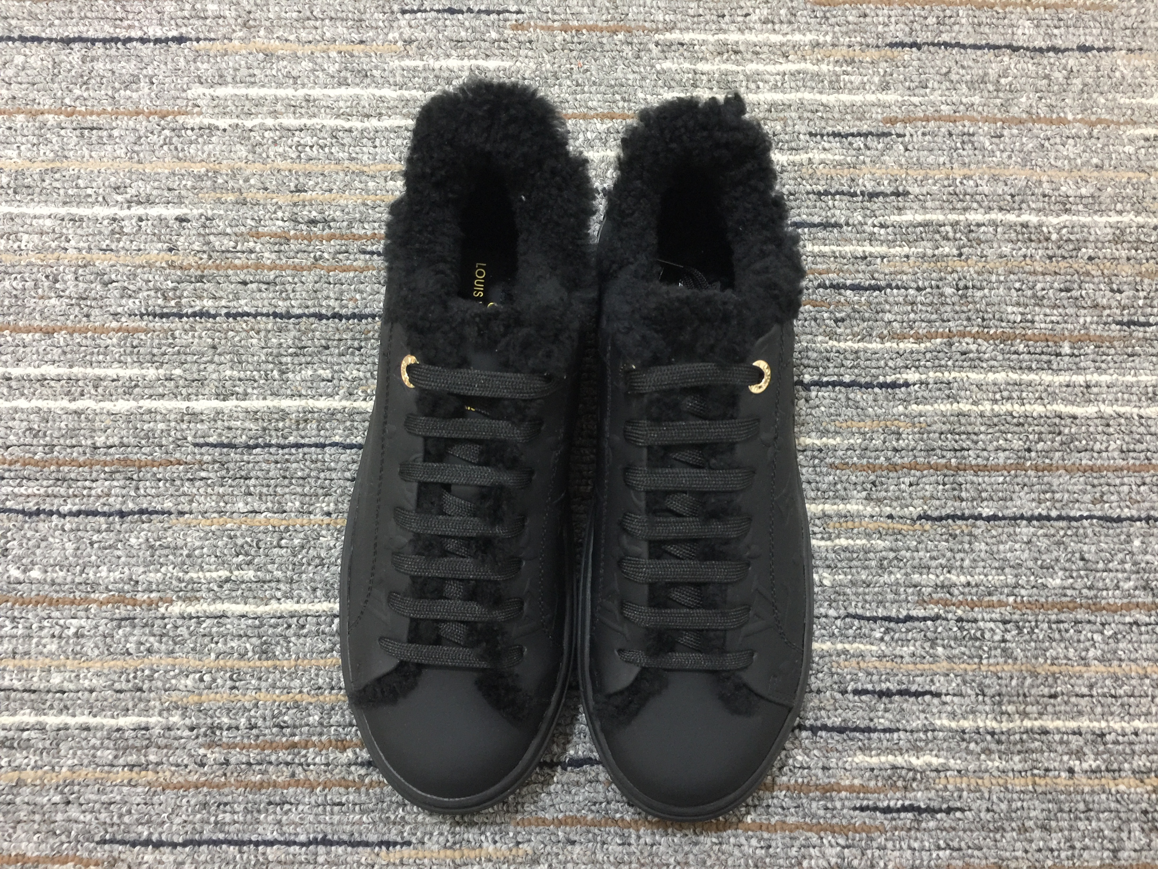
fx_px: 970
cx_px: 579
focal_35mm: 29
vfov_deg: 48.2
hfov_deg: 61.7
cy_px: 434
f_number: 2.2
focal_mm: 4.15
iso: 125
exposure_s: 1/17
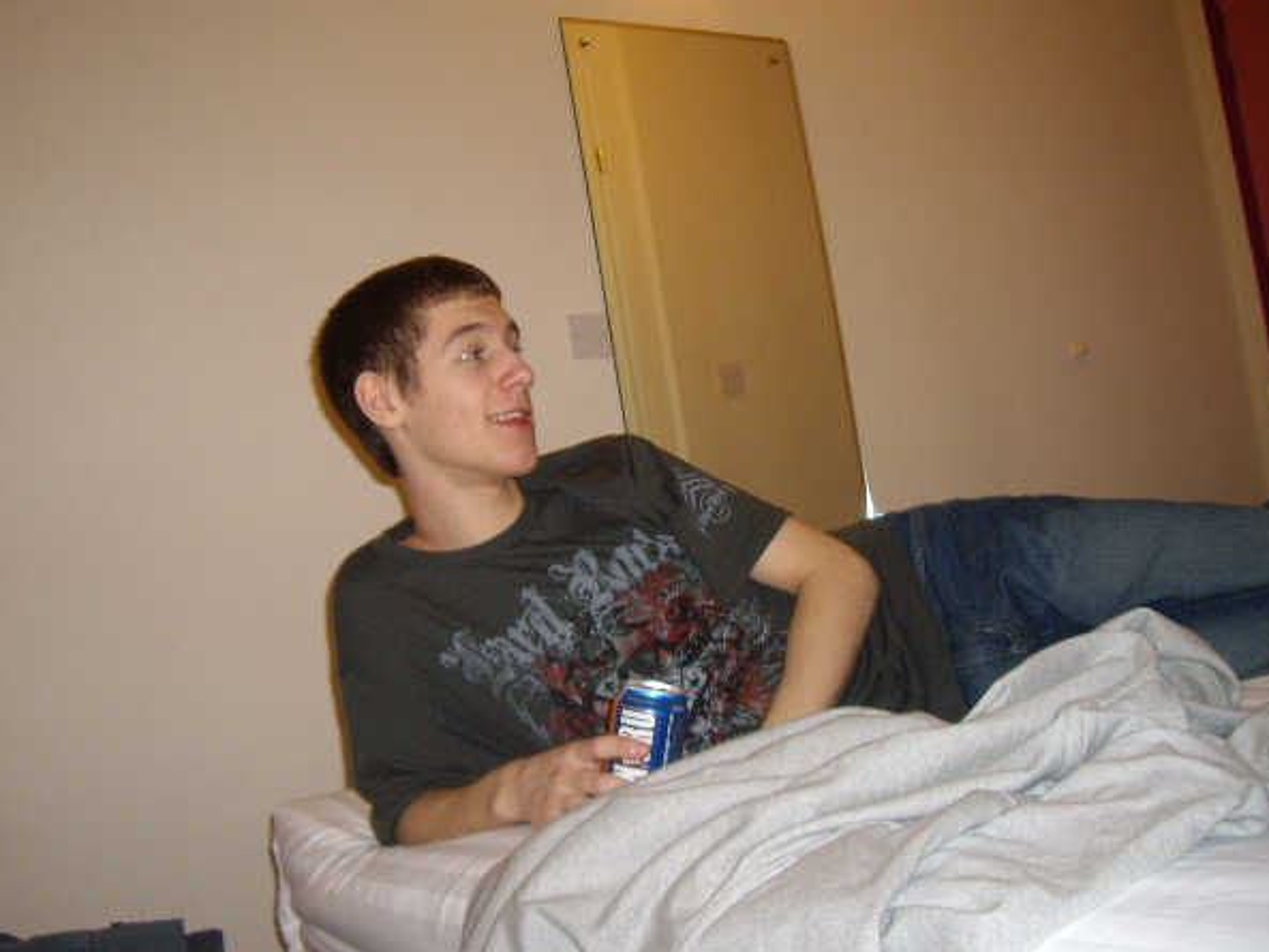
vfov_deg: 35.1
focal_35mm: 41
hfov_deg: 45.7
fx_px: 1503
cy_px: 445
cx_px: 599
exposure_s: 1/40
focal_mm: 6.2
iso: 200
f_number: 2.7
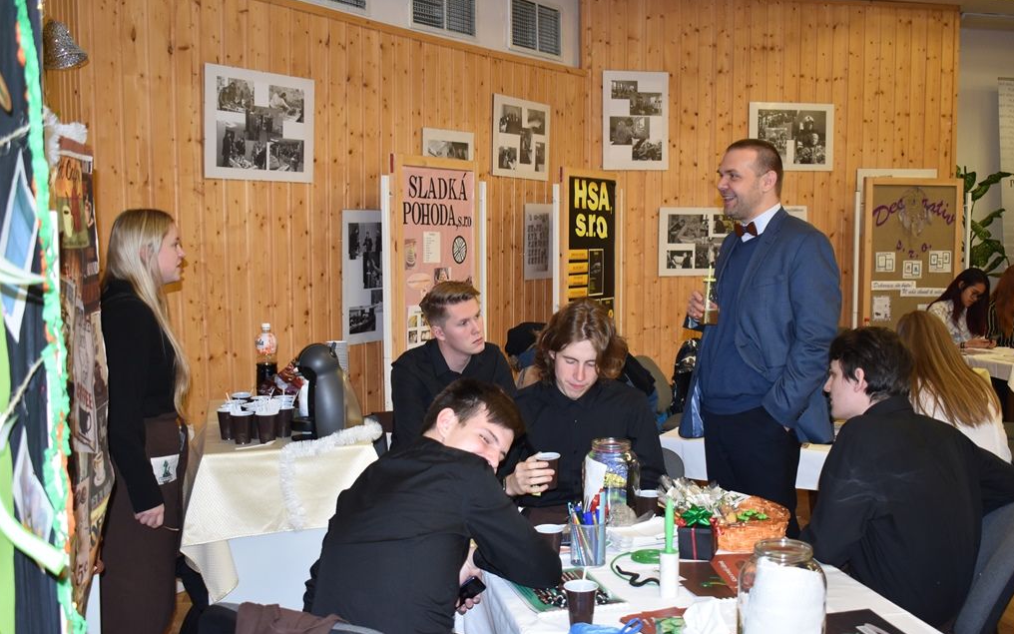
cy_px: 322
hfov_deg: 50.9
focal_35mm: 39
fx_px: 1064
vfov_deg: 33.2
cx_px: 510
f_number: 4
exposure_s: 1/60
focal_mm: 25
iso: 1000
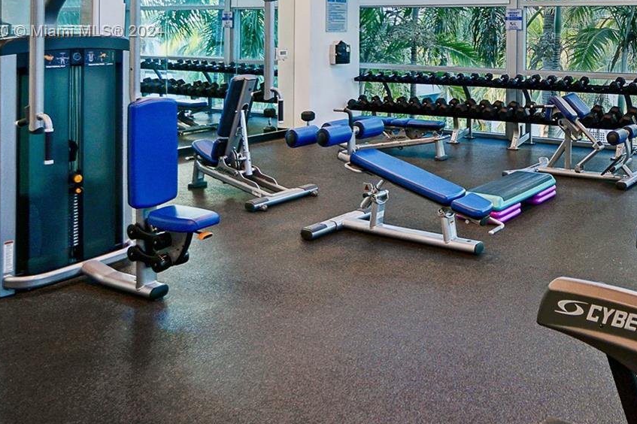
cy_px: 32
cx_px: 525
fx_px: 601
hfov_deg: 51.7
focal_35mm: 34
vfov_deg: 36.2
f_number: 4
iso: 250
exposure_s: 1/125
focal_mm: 12
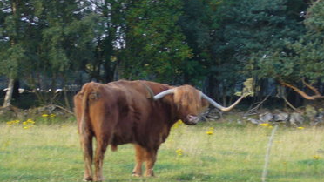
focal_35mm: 190
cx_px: 175
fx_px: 1632
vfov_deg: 6.4
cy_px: 114
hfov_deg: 11.3
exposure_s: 1/50
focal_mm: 17.4
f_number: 5
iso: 80
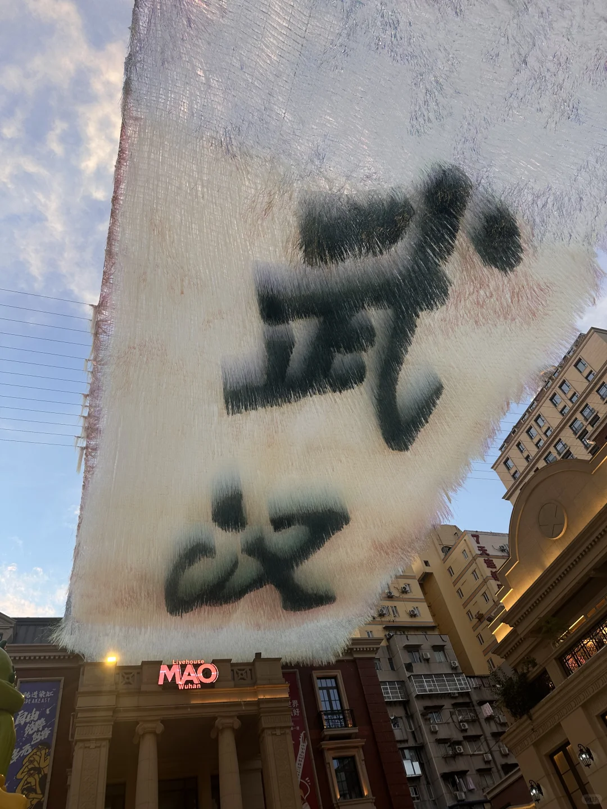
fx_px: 561
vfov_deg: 71.6
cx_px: 304
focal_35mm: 24
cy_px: 404
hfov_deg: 56.8
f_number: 1.78
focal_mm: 6.86
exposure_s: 1/120
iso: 50
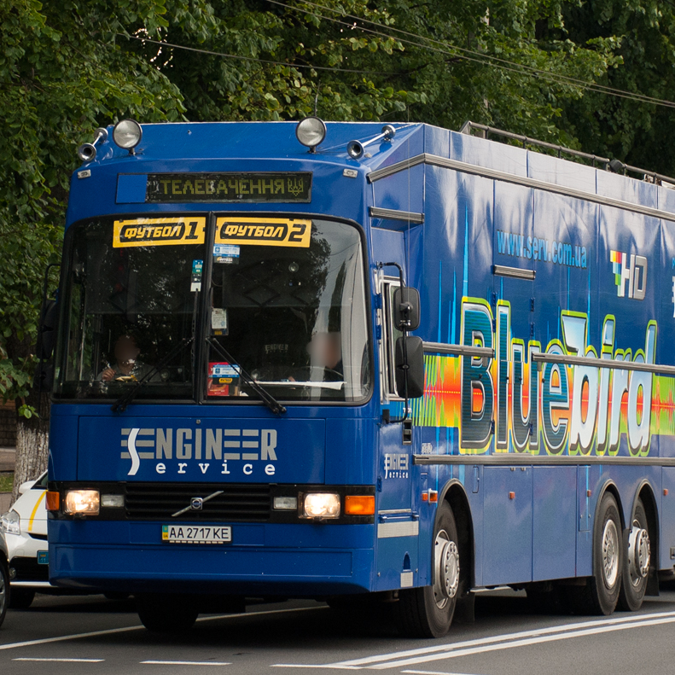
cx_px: 370
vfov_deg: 15.0
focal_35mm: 116
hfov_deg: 15.0
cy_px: 340
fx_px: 2559
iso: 200
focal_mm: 60
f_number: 5.6
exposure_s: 1/200
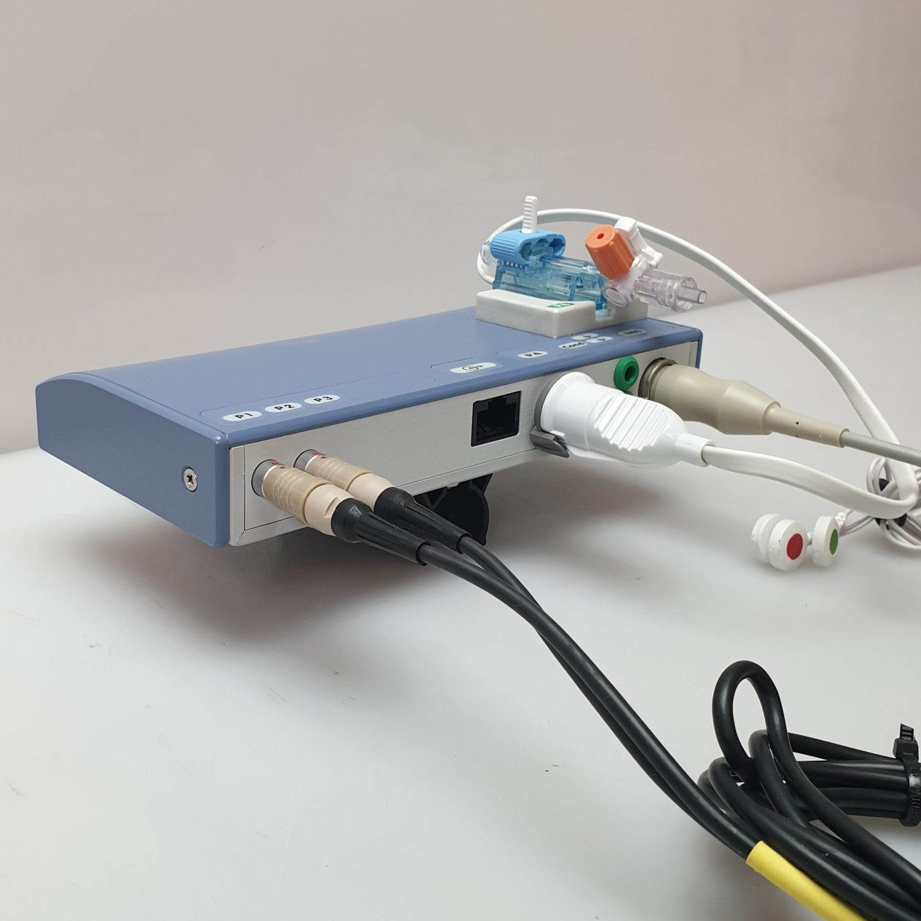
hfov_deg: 41.6
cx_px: 363
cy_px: 427
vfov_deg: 41.8
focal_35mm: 40
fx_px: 1204
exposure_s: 1/50
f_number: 2.4
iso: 125
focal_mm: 4.3
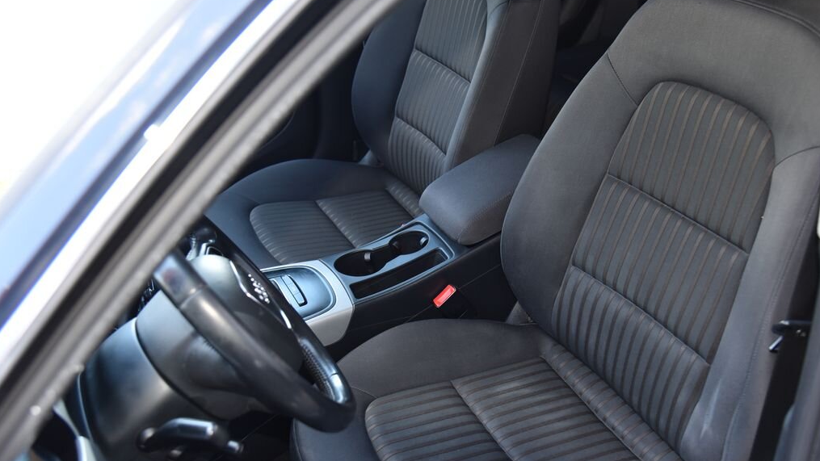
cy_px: 238
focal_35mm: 37
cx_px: 410
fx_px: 805
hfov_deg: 54.0
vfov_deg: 32.0
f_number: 4.5
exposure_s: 1/60
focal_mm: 35
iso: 500
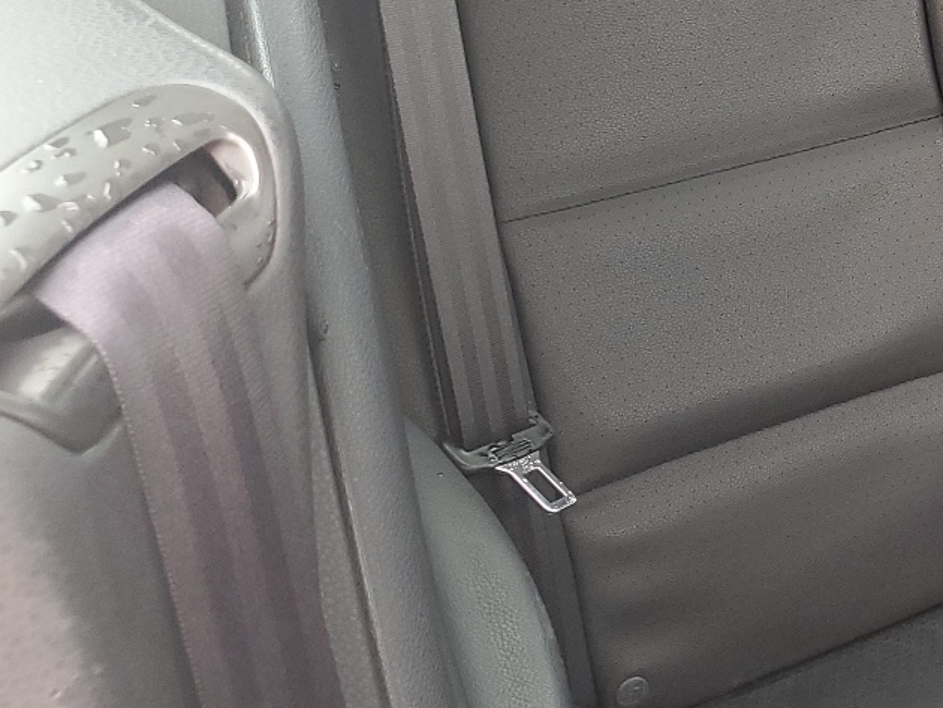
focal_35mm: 66
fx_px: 1799
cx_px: 1084
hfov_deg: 26.6
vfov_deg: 22.0
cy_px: 138
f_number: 1.5
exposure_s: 1/60.2
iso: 75
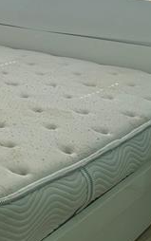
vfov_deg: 24.8
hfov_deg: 13.8
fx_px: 526
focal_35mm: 80
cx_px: -155
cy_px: 7
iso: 80
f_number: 1.78
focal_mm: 6.76
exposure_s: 1/782
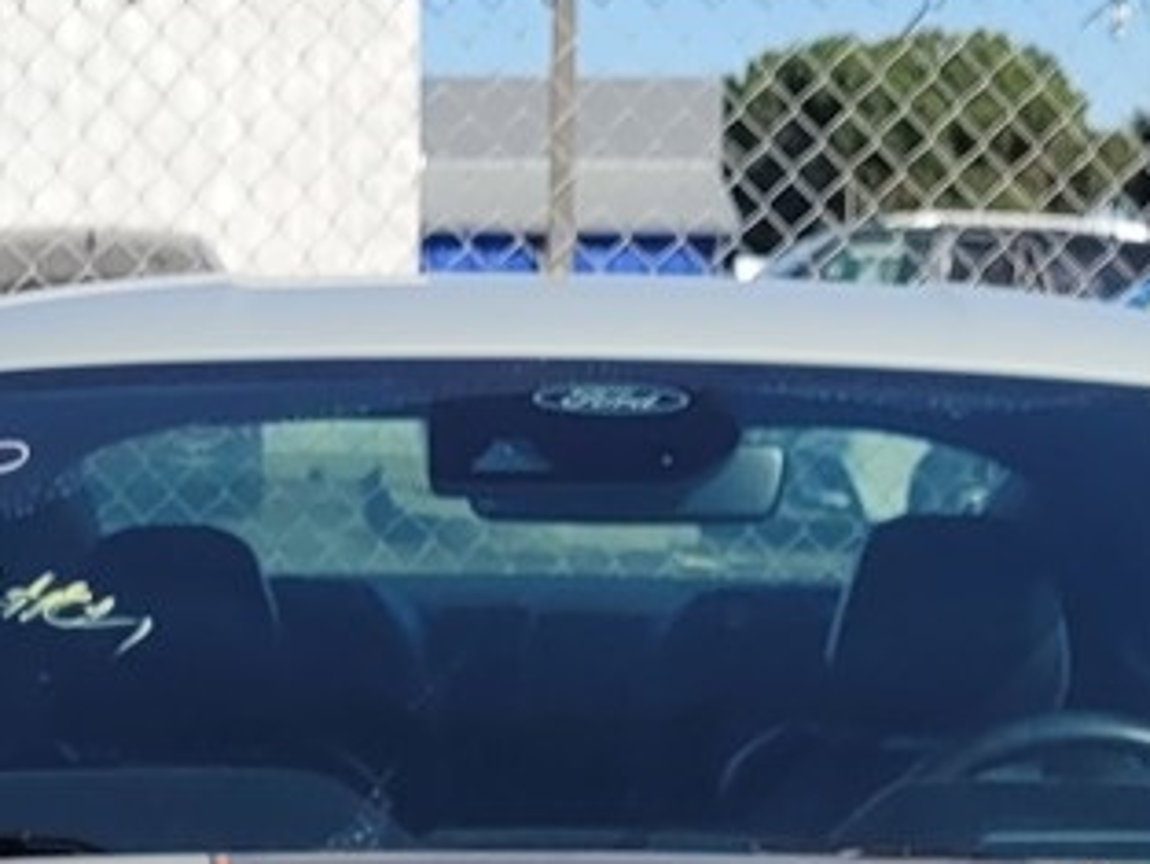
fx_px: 4420
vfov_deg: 10.2
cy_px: 1827
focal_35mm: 133
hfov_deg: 14.8
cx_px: 349
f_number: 1.8
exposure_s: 1/1920
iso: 40
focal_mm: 5.4
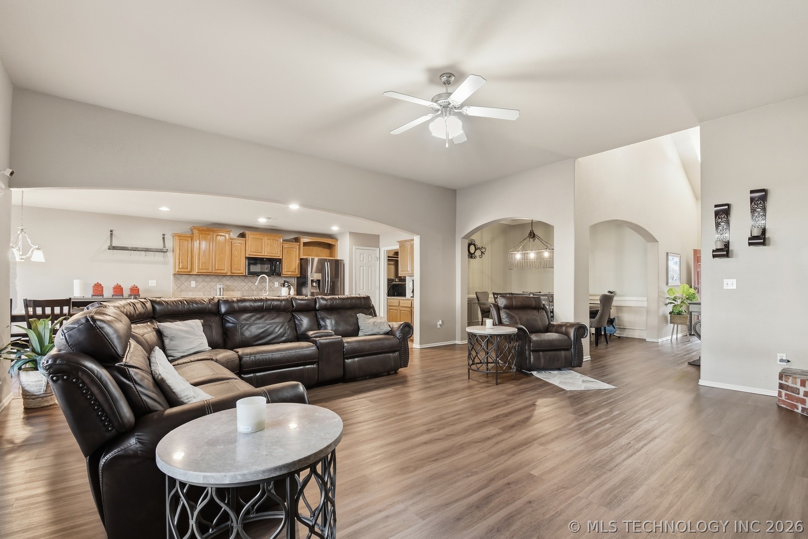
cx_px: 404
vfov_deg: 77.3
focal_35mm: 15
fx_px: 337
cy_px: 270
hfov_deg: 100.4
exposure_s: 1/10
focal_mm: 10
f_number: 9
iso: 250
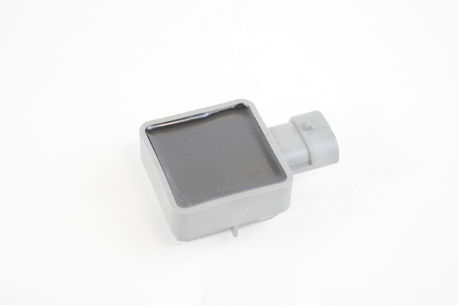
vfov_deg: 16.6
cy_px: 152
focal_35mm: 82
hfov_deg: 24.6
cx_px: 229
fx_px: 1050
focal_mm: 55
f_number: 5.6
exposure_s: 1/60
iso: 4000
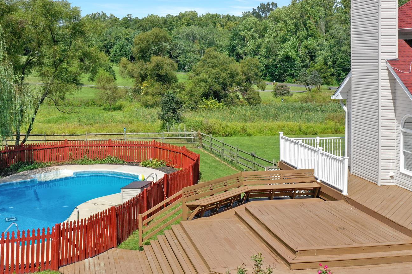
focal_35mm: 44
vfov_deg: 30.5
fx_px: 504
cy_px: 158
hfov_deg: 44.2
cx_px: 163
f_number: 5.6
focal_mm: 10.26
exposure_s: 1/400
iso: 100
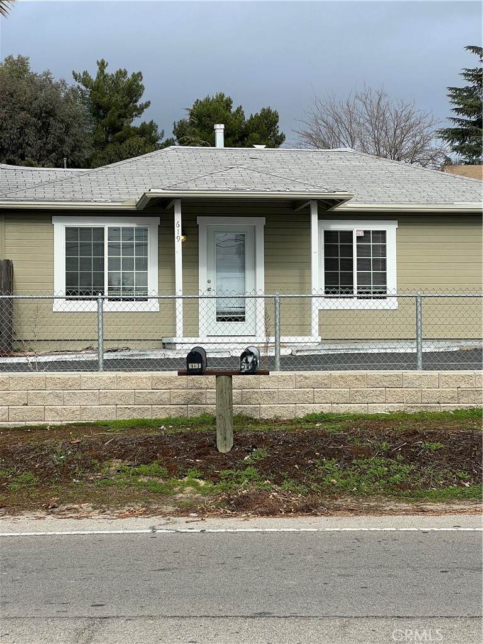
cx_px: 242
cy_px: 322
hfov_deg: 19.1
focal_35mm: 77
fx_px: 1433
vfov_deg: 25.3
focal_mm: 9
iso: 32
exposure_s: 1/479
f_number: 2.8
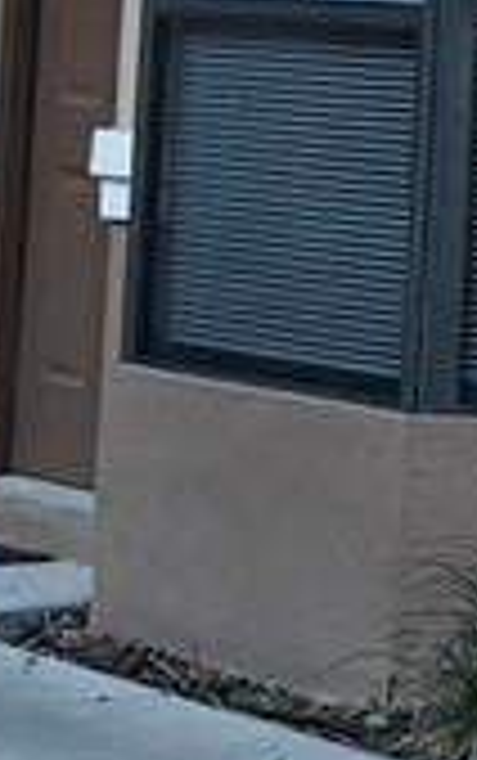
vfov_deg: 8.6
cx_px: 1804
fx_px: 5000
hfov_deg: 5.0
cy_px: -261
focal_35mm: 241
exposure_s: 1/60
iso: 250
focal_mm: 6.76
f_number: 1.78
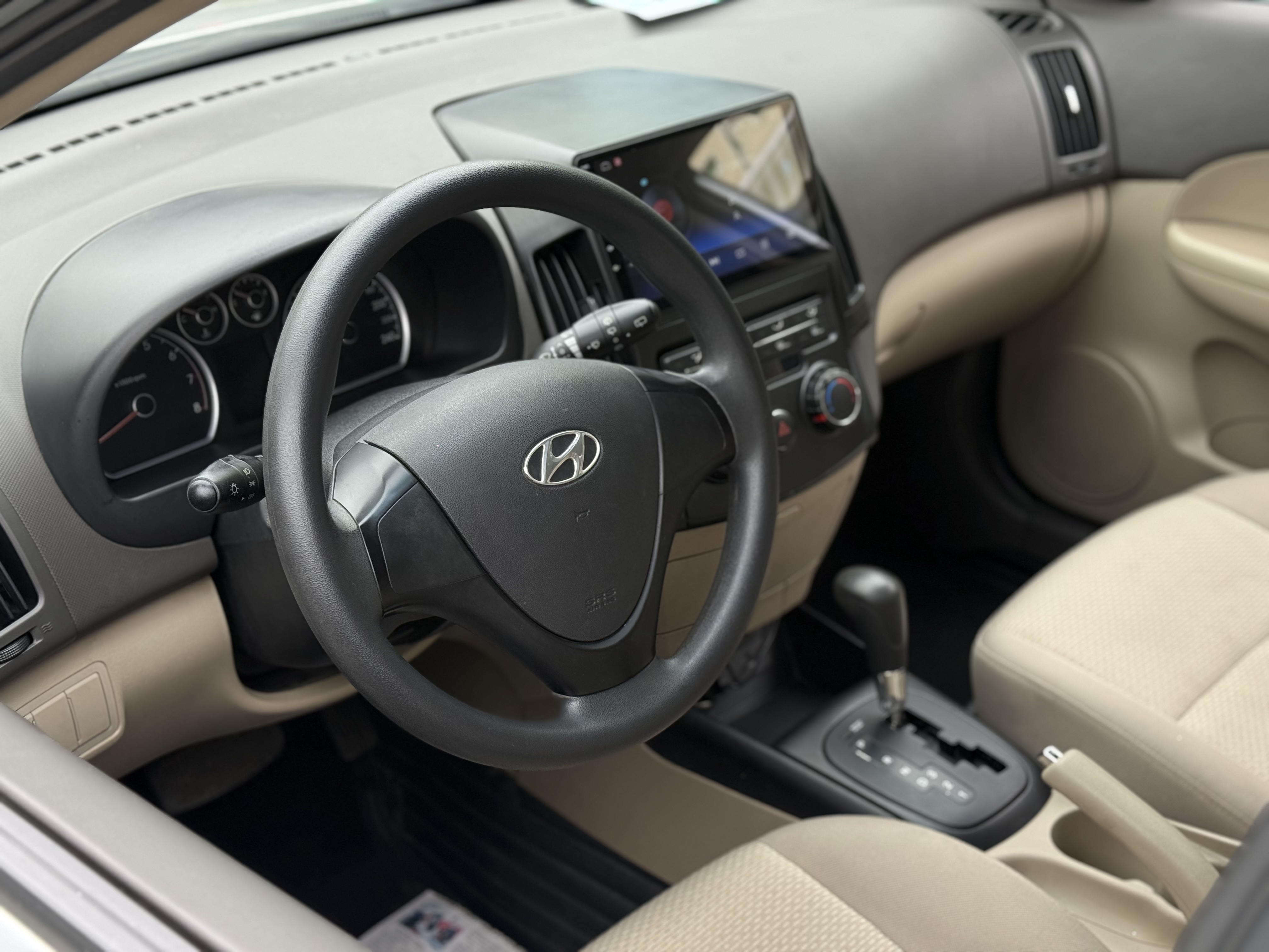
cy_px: 476
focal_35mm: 48
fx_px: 1760
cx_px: 634
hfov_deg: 39.7
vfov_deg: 30.3
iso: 125
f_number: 1.78
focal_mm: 6.76
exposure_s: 1/242
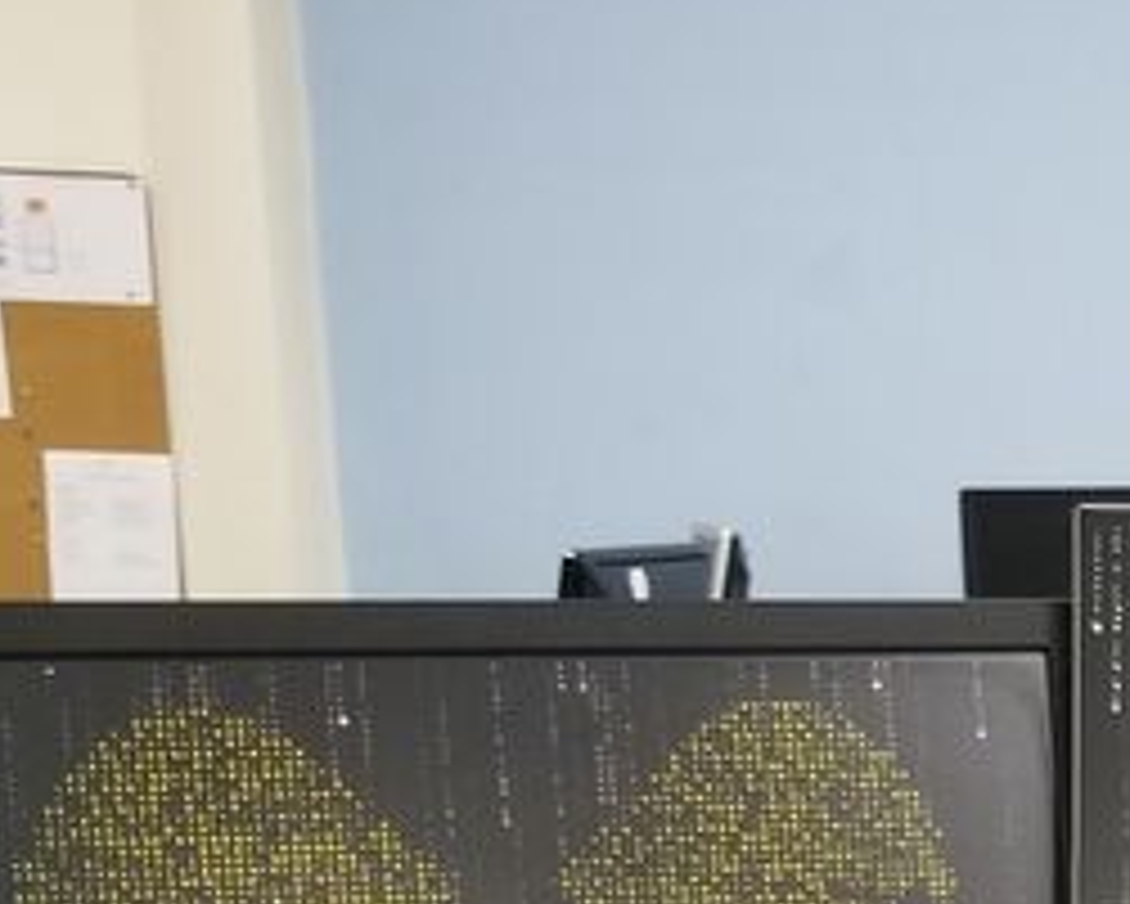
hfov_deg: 16.6
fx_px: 3379
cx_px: 1871
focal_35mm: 101
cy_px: 1196
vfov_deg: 14.6
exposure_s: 1/20
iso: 250
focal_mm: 4.25
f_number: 1.7
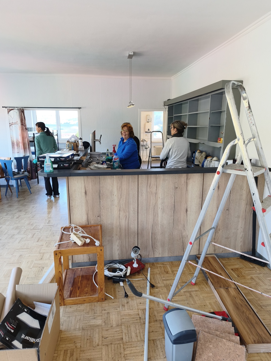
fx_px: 240
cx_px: 136
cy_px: 180
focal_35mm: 23
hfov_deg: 58.9
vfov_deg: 73.9
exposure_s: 1/100
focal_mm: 6.45
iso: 100
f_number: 1.62
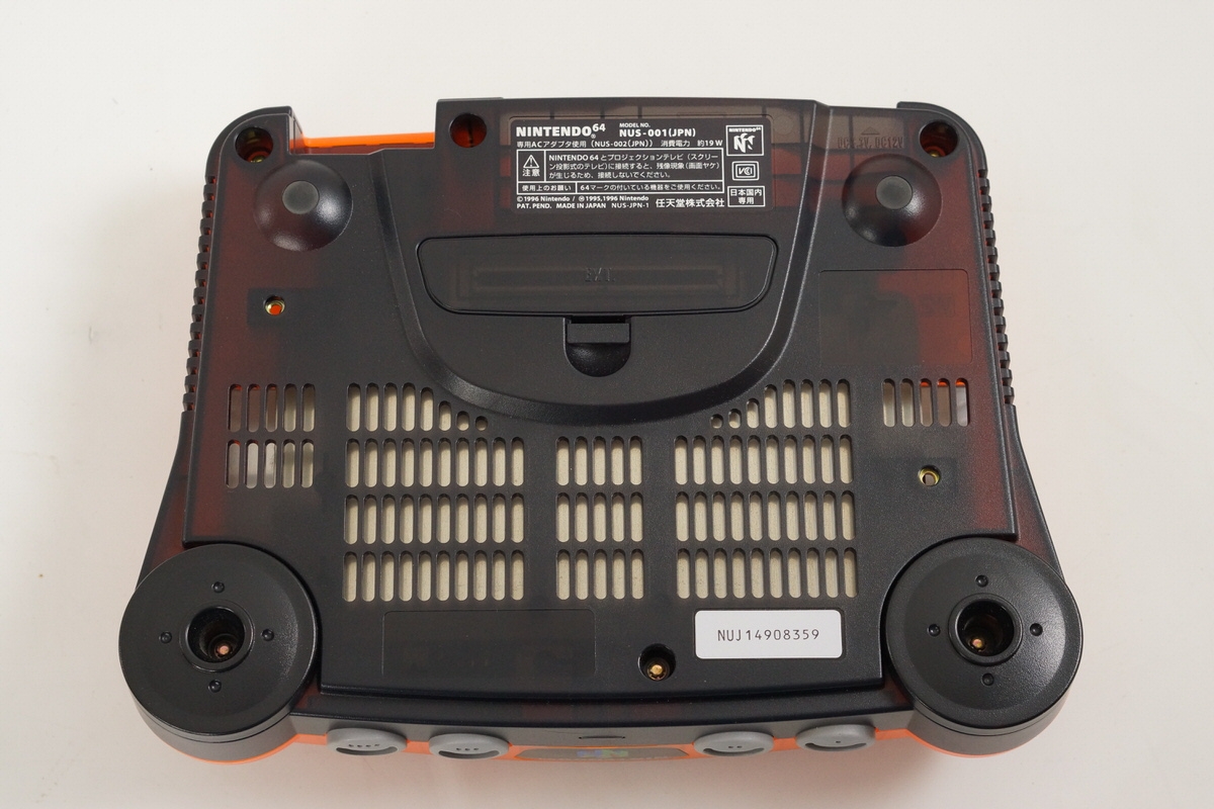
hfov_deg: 27.0
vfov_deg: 18.2
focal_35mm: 75
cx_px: 607
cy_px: 404
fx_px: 2529
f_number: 6.3
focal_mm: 50
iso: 1000
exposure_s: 1/80
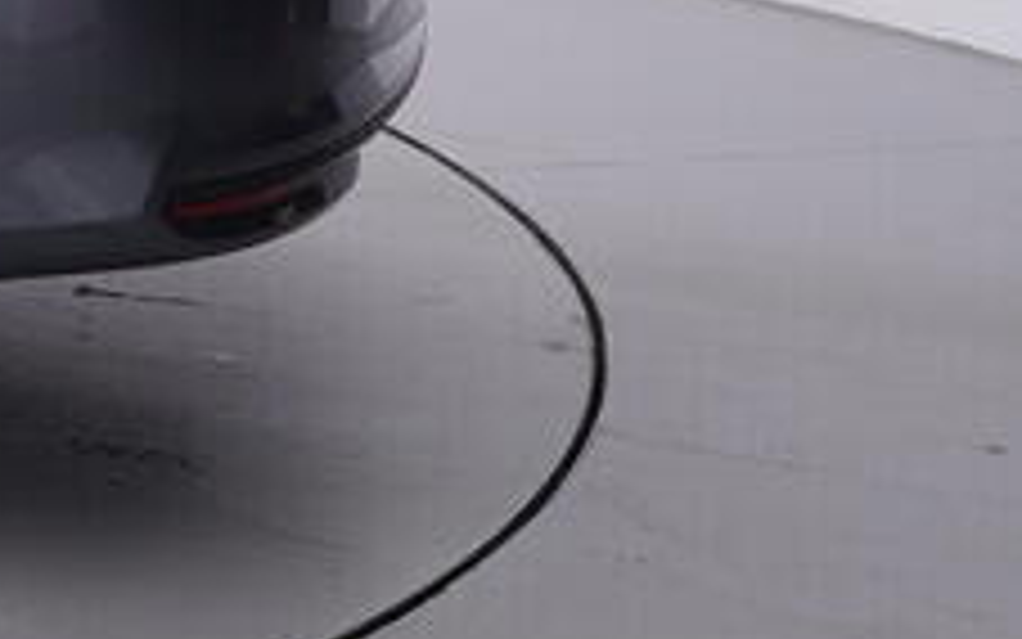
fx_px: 2878
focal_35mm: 103
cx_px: -1153
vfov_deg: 12.2
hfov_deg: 15.2
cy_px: -238
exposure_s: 1/80
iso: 200
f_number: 5
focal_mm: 15
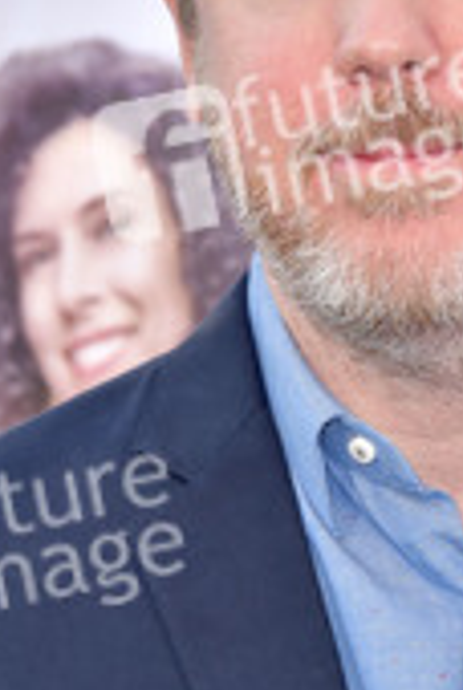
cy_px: 349
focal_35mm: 446
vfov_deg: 4.6
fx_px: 8569
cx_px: 420
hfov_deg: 3.1
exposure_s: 1/250
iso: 320
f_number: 7.1
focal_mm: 190
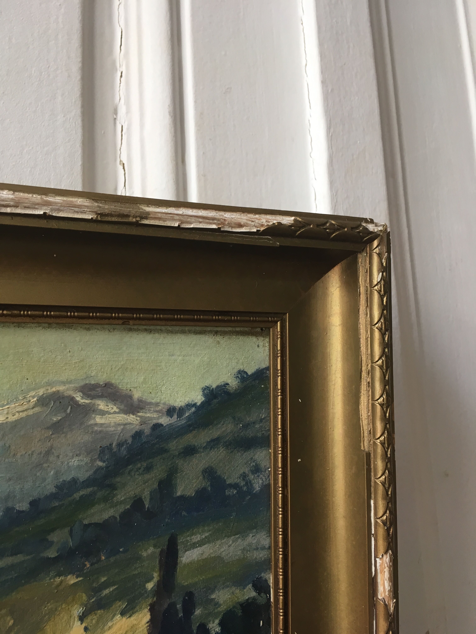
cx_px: 238
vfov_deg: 61.7
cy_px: 317
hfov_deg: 48.2
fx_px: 532
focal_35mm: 29
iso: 50
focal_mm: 4.15
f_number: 2.2
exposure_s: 1/30
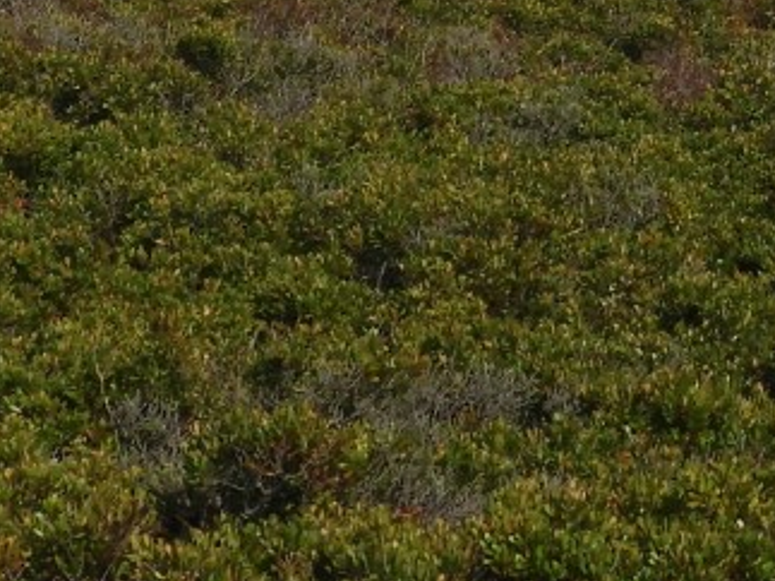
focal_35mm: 245
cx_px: 859
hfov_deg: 8.0
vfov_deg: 5.9
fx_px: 5483
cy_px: -502
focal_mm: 9.9
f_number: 4
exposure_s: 1/1000
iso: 100
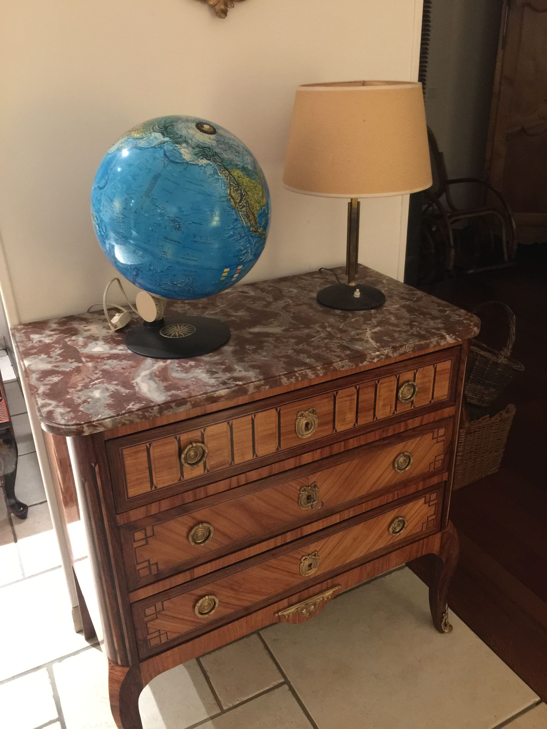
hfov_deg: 48.2
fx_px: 611
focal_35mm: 29
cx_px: 274
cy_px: 364
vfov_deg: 61.7
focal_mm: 4.15
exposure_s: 1/4
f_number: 2.2
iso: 125
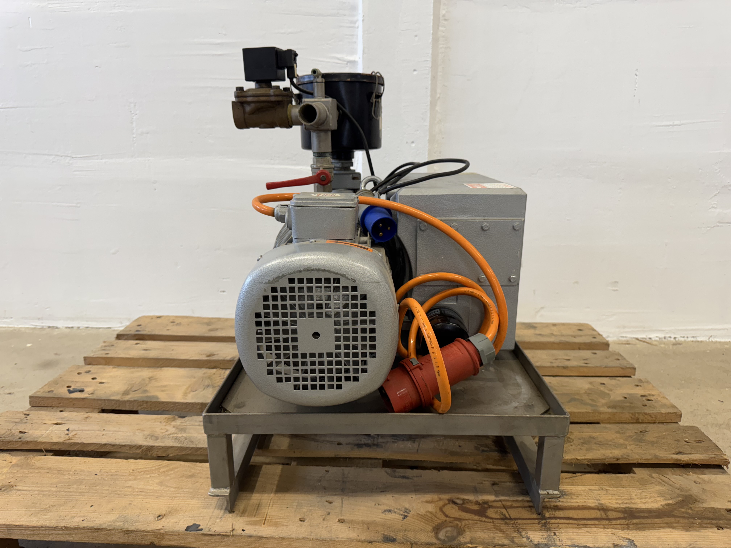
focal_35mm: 24
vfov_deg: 56.8
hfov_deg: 71.6
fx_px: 507
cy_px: 274
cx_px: 366
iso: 160
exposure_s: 1/100
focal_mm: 6.76
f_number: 1.78
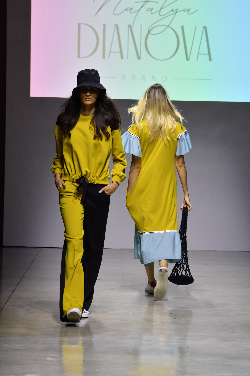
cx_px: 125
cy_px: 188
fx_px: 1667
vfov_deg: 12.8
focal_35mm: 160
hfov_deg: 8.6
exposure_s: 1/320
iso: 1000
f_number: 5.6
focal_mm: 80
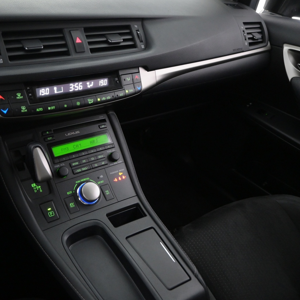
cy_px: 150
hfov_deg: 51.2
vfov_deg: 52.5
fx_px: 304
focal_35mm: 31
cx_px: 91
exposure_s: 1/50
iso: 2500
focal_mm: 16
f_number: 3.5
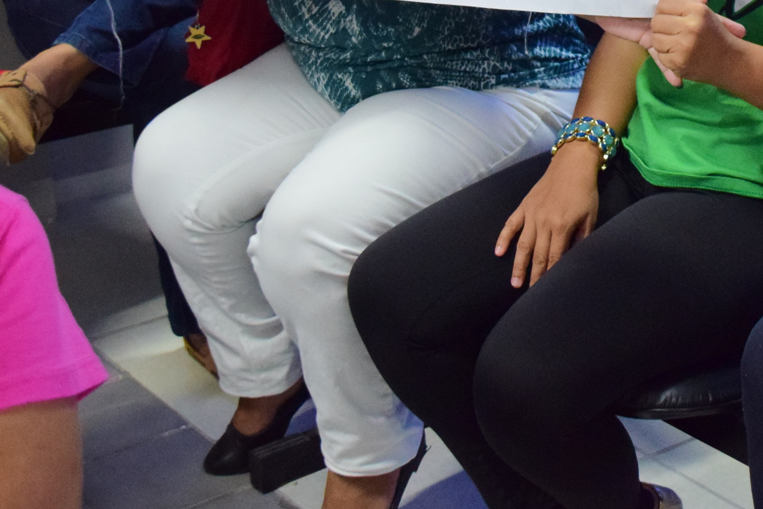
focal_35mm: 401
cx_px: 724
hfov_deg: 5.1
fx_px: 8500
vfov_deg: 3.4
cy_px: -82
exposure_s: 1/80
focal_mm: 110
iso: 2000
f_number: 5.6
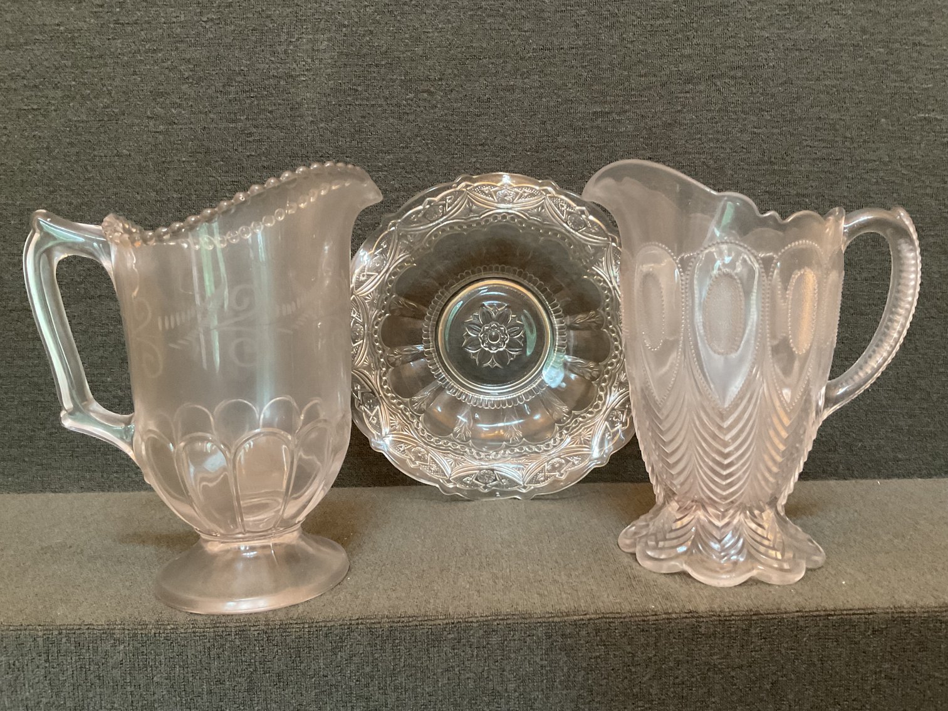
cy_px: 356
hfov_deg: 61.7
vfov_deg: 48.2
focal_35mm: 29
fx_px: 794
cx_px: 474
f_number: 1.8
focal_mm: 3
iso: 250
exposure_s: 1/33
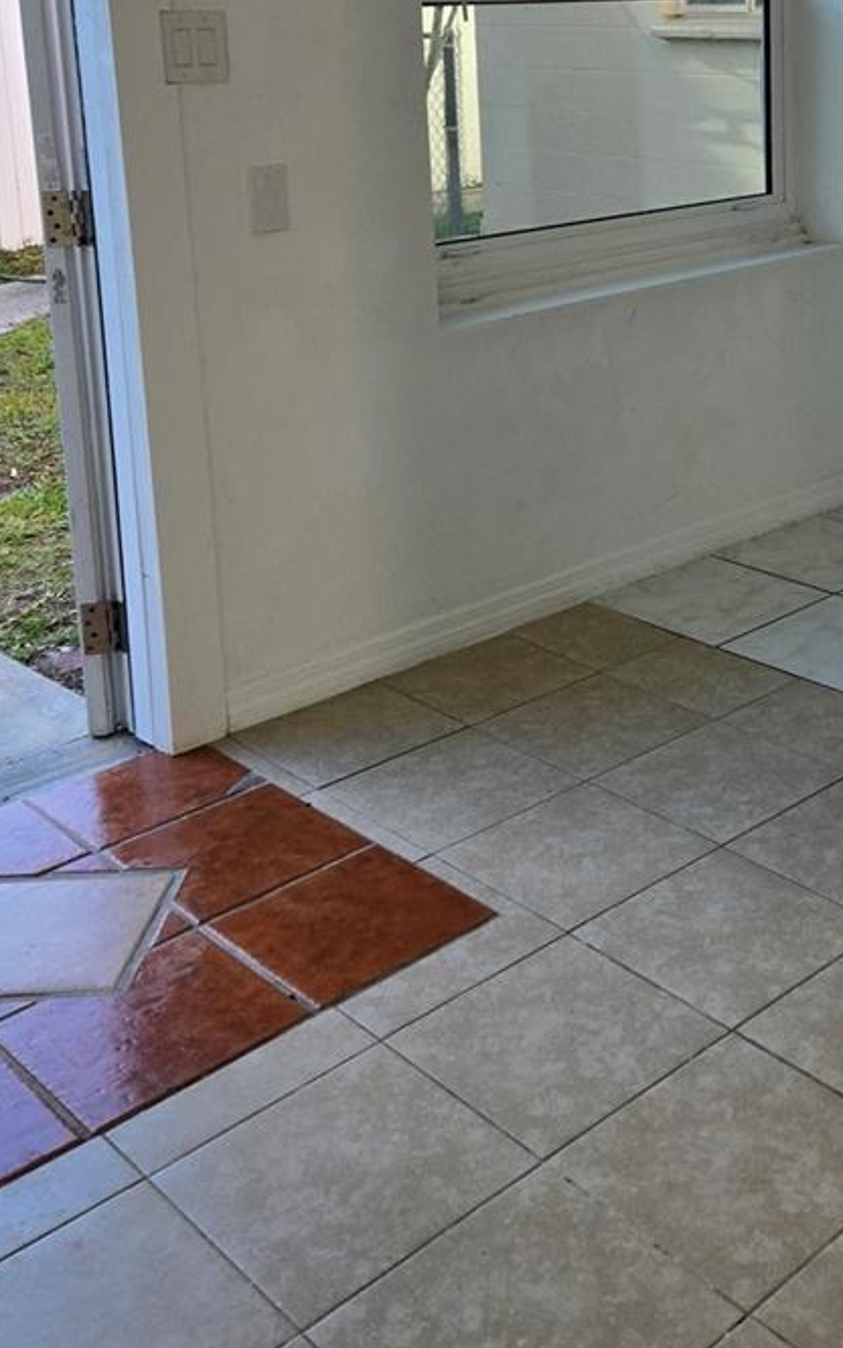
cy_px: 239
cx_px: 675
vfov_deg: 42.9
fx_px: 1616
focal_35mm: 44
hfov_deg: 28.6
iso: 80
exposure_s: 1/711
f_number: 1.8
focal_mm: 5.4
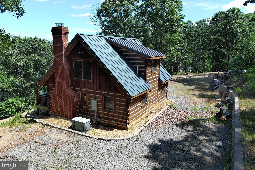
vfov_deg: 45.0
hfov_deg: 63.7
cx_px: 128
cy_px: 85
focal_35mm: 29
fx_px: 205
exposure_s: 1/726
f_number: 2.8
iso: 100
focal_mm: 10.57
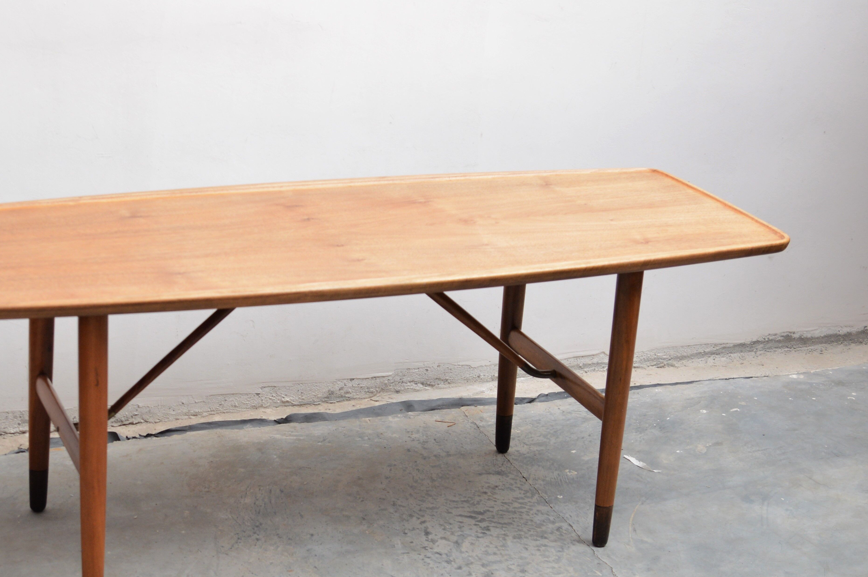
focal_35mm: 56
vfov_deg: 24.3
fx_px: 1341
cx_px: 319
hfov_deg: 35.6
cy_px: 332
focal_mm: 27
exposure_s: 1/80
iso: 400
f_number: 4.5
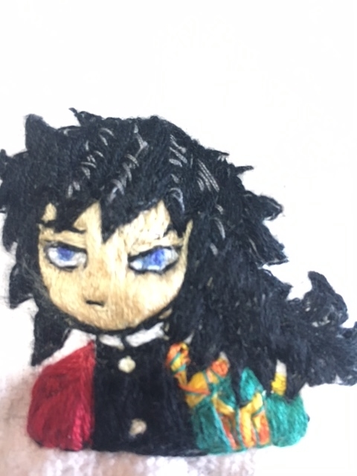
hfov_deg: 48.2
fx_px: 399
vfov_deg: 61.7
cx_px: 178
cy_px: 238
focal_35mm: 29
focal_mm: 4.15
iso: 200
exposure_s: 1/30
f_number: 2.2
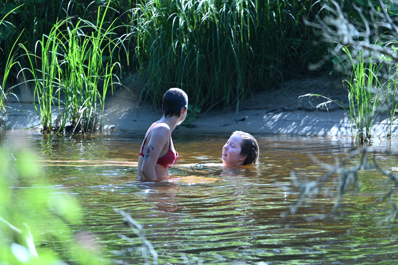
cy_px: 132
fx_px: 5524
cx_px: 199
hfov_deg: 4.1
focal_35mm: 500
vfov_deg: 2.7
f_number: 6.7
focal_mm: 500
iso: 180
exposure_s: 1/100
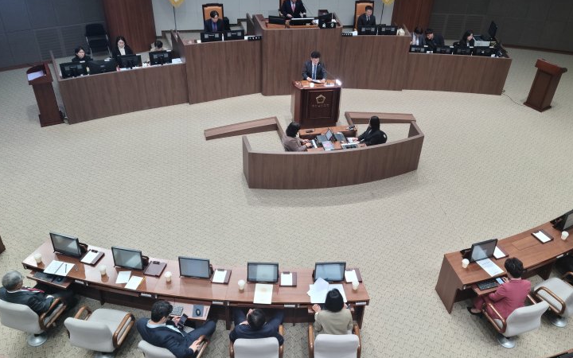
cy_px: 141
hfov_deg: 58.0
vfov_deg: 38.1
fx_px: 515
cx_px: 314
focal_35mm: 33
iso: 125
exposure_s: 1/60
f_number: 2
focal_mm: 5.9
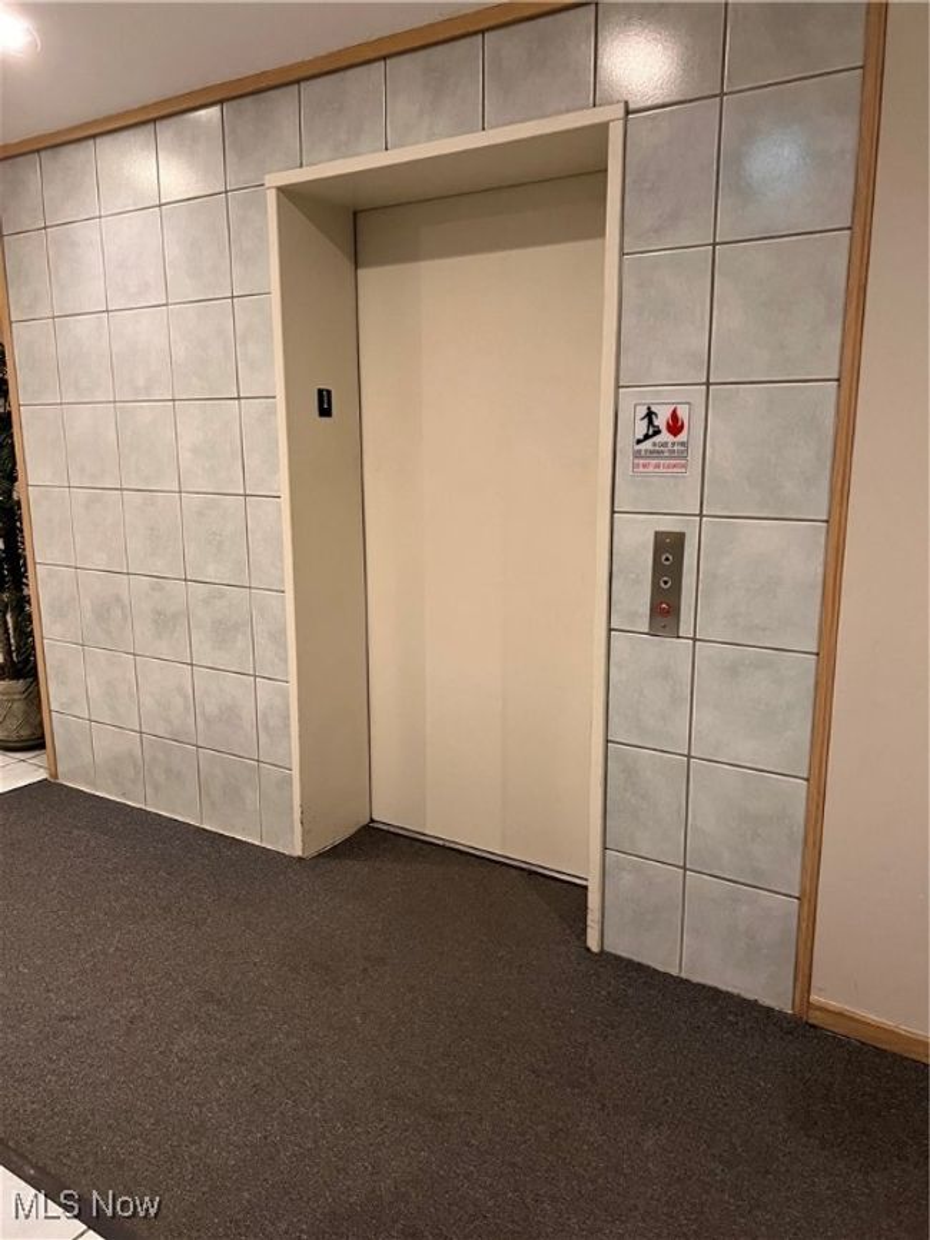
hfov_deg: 53.1
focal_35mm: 26
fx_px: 932
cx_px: 465
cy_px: 620
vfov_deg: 67.3
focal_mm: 5.7
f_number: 1.5
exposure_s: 1/60
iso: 500
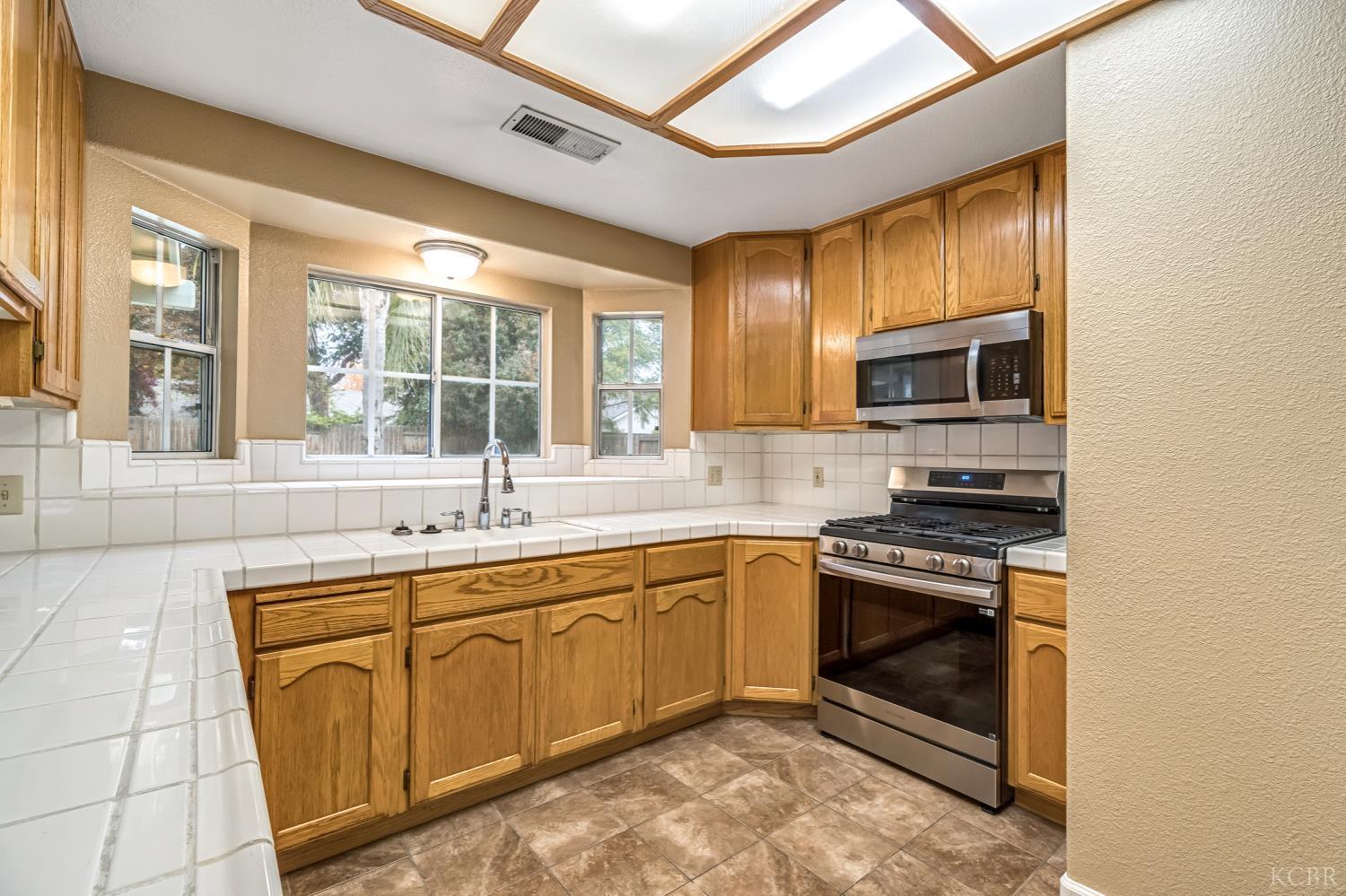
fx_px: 561
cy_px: 448
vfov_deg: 77.3
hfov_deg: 100.4
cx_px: 673
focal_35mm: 15
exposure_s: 1/15
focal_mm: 10
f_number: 9
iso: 400
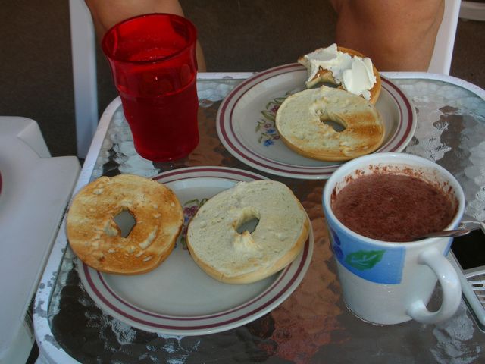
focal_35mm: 61
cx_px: 242
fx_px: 855
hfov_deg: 31.7
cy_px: 182
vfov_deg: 24.0
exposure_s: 1/60.3
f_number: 4
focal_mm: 10.1
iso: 50
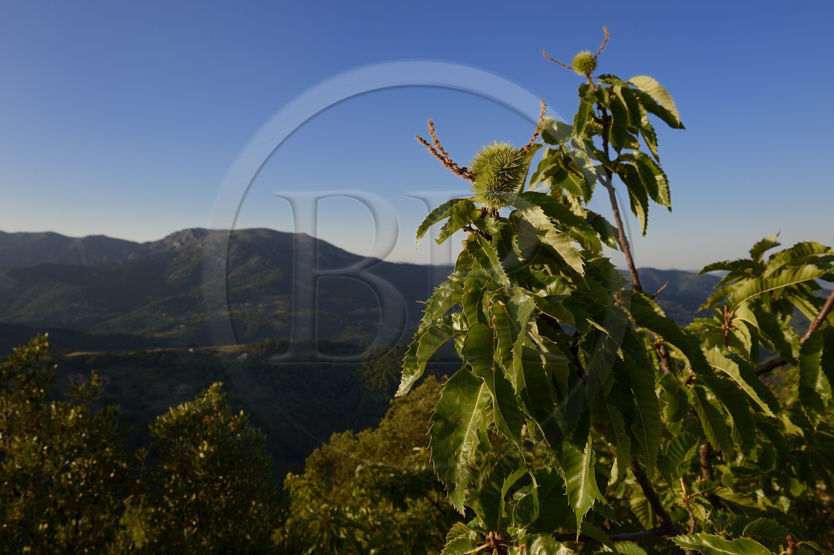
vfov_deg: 53.1
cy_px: 278
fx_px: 556
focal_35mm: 24
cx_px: 417
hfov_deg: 73.8
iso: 200
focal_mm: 24
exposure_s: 1/125
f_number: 13
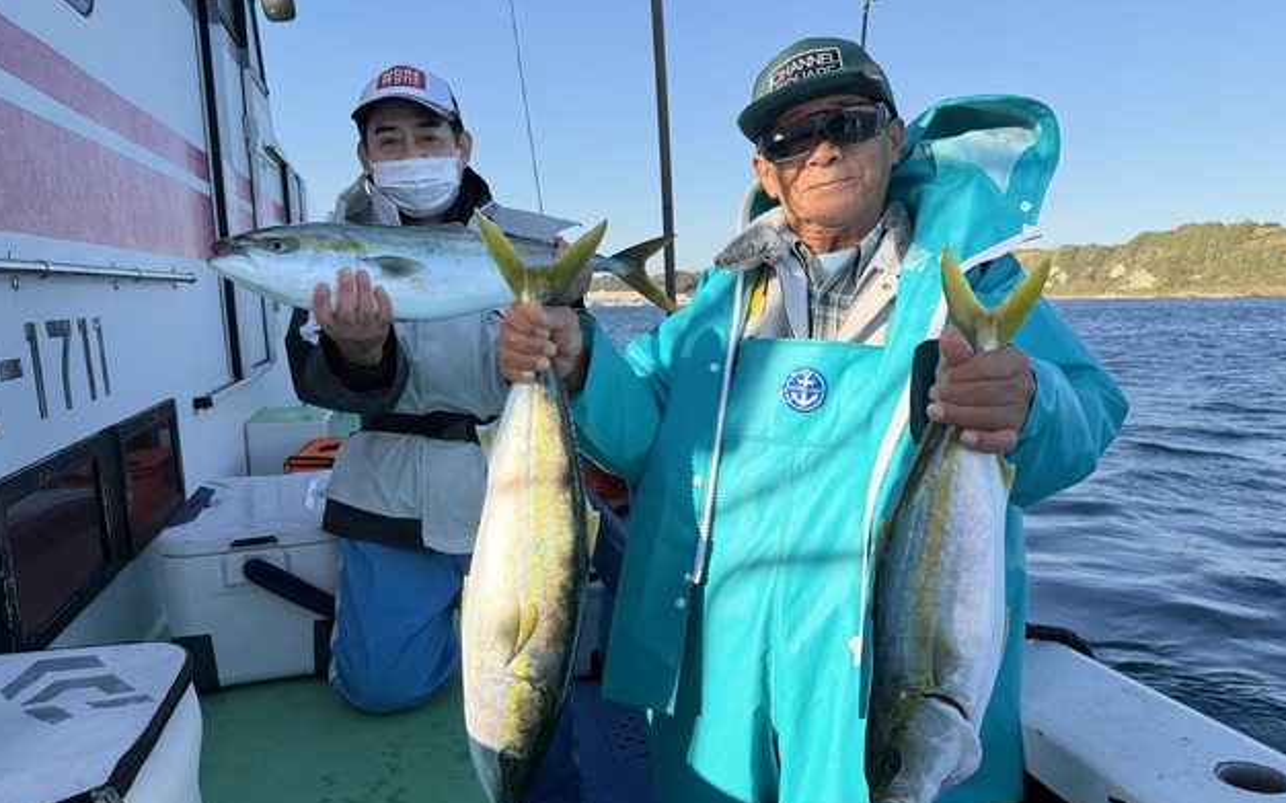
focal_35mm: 26
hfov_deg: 70.4
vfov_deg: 47.6
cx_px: 645
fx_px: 911
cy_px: 423
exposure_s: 1/3021
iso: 100
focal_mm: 6.76
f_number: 1.78
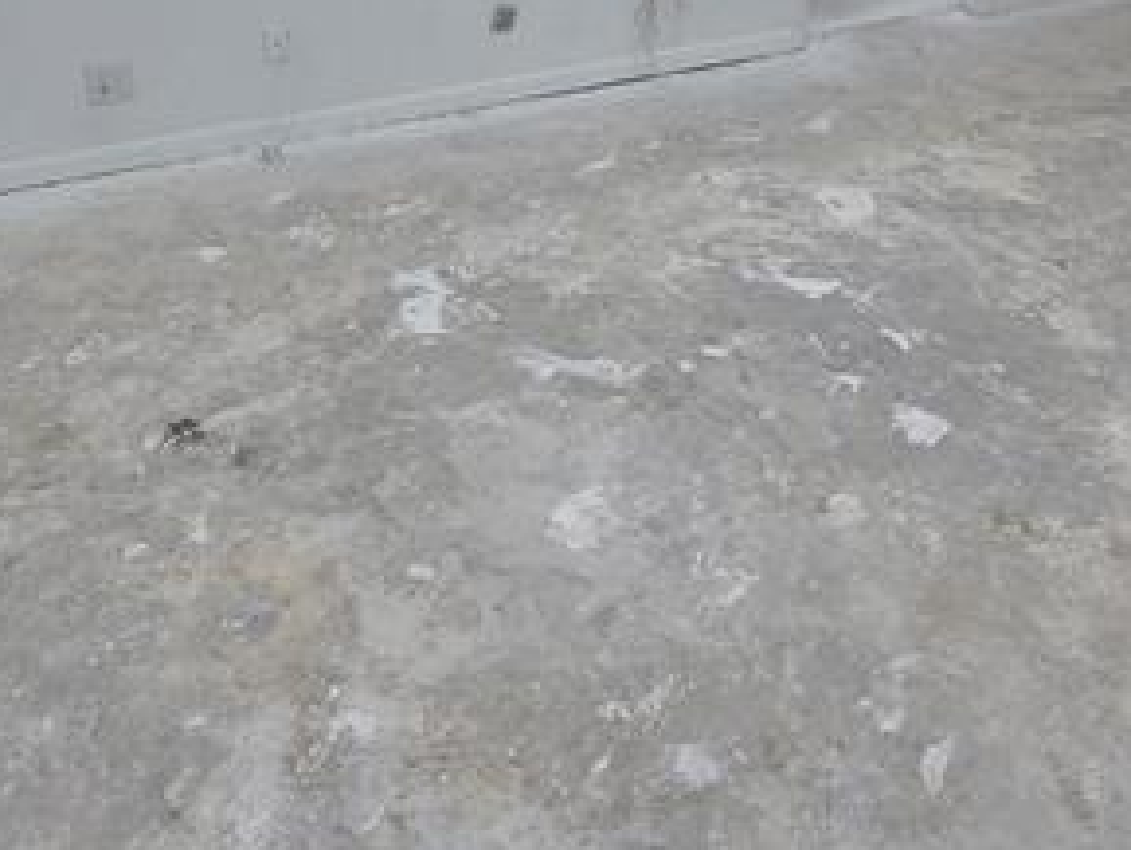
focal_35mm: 36
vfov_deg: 38.4
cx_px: 603
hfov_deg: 51.3
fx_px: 1177
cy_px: 188
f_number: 2.2
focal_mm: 2.2
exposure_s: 1/120
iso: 64
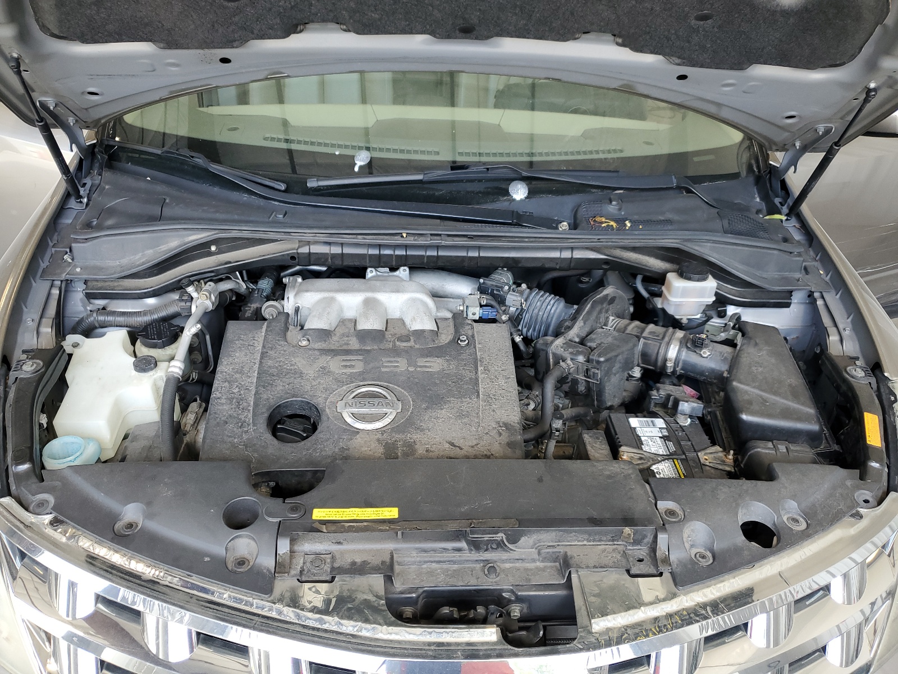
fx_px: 674
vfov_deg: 53.1
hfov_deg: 67.3
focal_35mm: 26
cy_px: 337
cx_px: 449
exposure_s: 1/120
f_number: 1.5
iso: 61
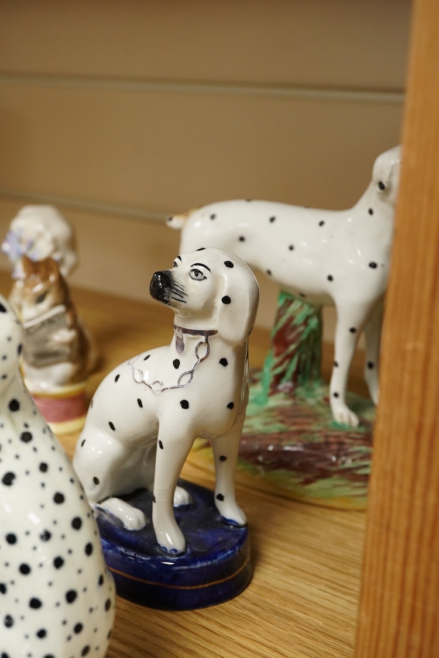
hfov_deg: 29.9
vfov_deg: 43.6
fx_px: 823
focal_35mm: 45
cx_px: 220
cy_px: 329
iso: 2500
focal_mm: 30
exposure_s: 1/160
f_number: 9
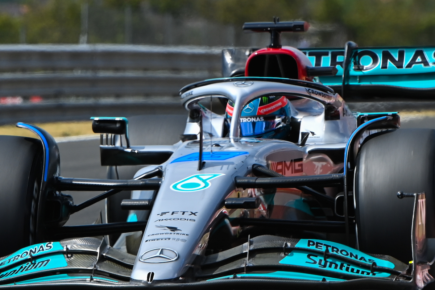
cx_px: 218
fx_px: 3383
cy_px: 145
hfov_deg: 7.4
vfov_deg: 4.9
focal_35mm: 280
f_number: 8
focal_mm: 280
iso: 400
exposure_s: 1/1600
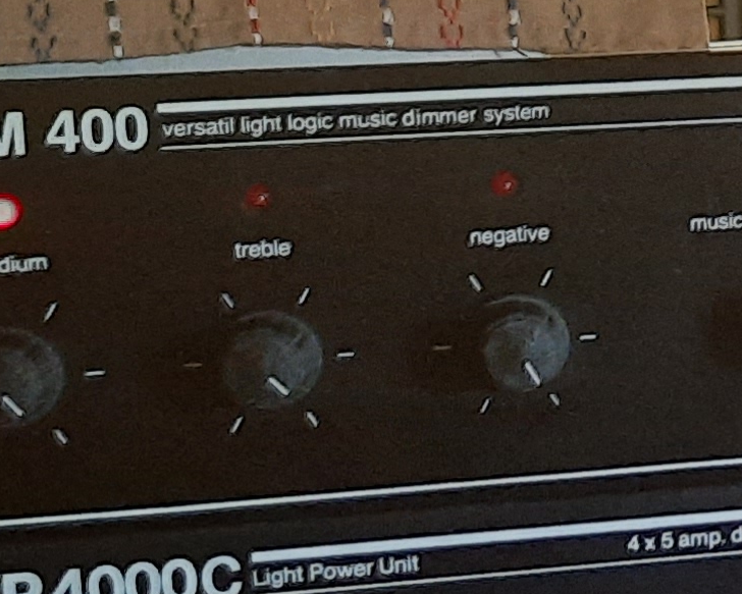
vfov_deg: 11.5
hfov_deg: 12.9
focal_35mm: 134
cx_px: 1377
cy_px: 172
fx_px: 2944
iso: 320
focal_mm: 4.6
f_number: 2
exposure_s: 1/33
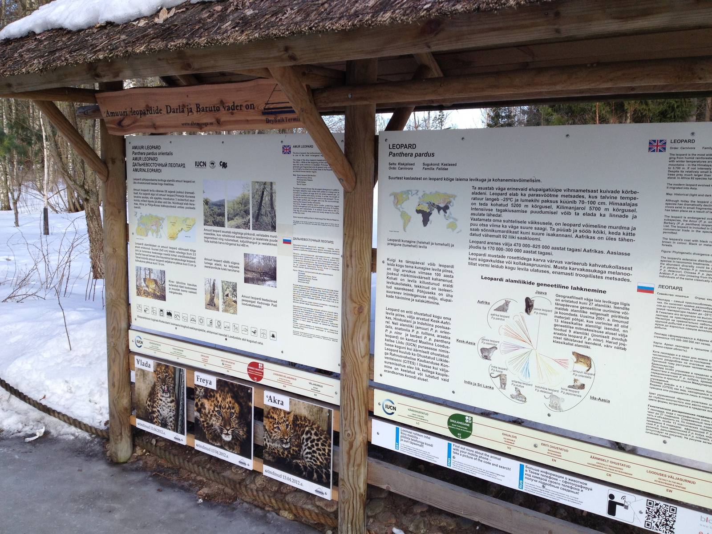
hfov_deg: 52.6
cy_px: 267
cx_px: 356
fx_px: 720
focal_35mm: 35
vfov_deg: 40.7
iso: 50
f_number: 2.4
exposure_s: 1/699
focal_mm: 4.28
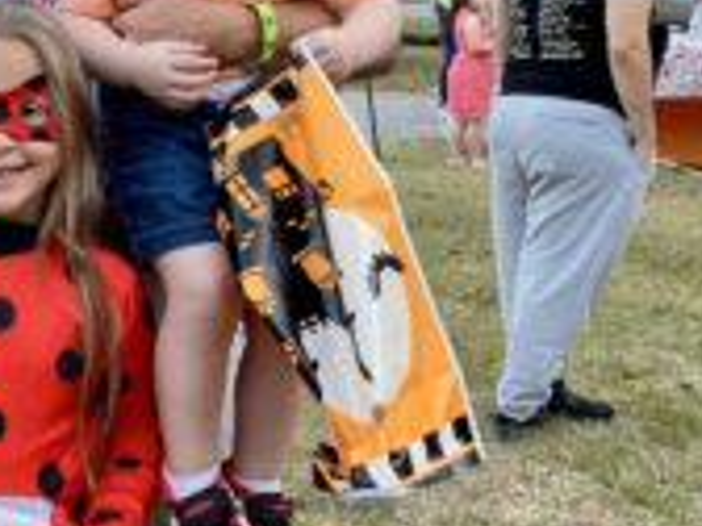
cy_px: 175
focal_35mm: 62
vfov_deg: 23.5
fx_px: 1257
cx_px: -92
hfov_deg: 28.1
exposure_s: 1/122
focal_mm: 4.25
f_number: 1.8
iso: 80
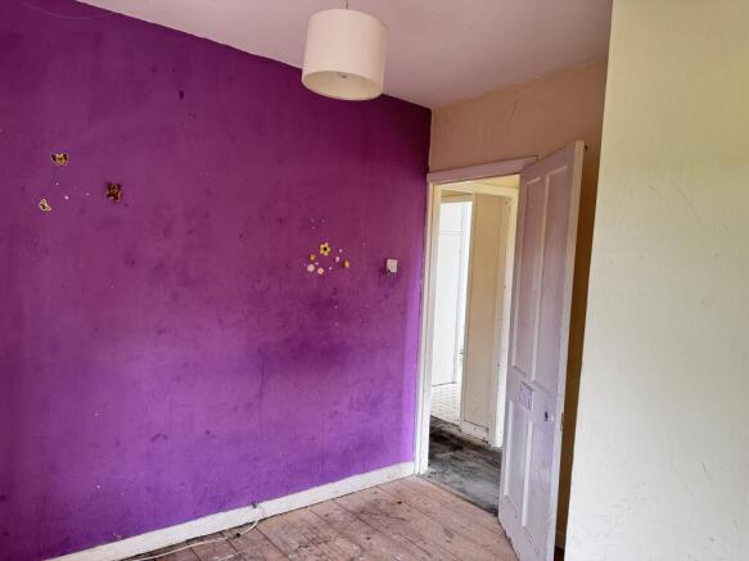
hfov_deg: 71.6
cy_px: 280
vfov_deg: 56.8
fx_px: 519
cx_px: 374
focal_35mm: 24
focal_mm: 6.76
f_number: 1.78
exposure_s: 1/116
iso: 200
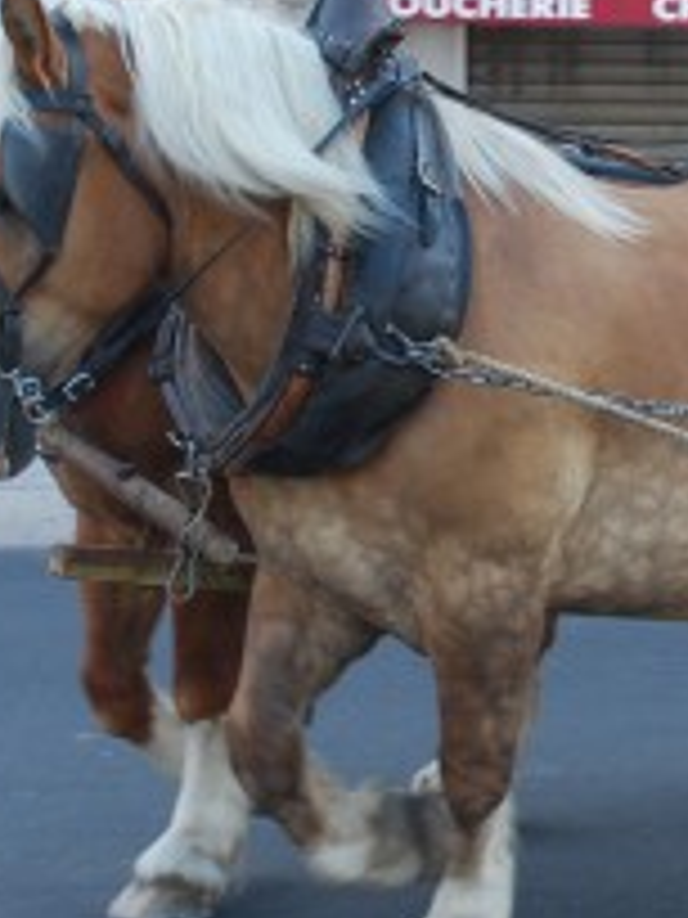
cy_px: 245
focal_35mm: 109
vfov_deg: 18.0
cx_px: 724
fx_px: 2889
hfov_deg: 13.4
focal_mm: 24
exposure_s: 1/100
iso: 200
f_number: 5
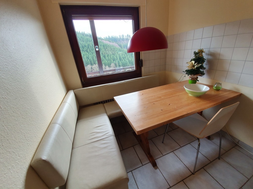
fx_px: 95
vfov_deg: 89.9
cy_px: 94
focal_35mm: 13
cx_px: 126
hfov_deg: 106.2
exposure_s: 1/50
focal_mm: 1.8
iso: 100
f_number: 2.2
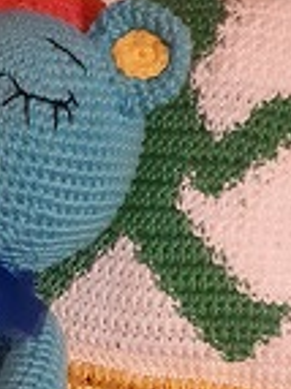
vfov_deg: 22.0
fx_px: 988
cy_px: 310
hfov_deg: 16.6
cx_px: 49
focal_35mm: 88
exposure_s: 1/10
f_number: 1.9
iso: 2000
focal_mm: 3.6
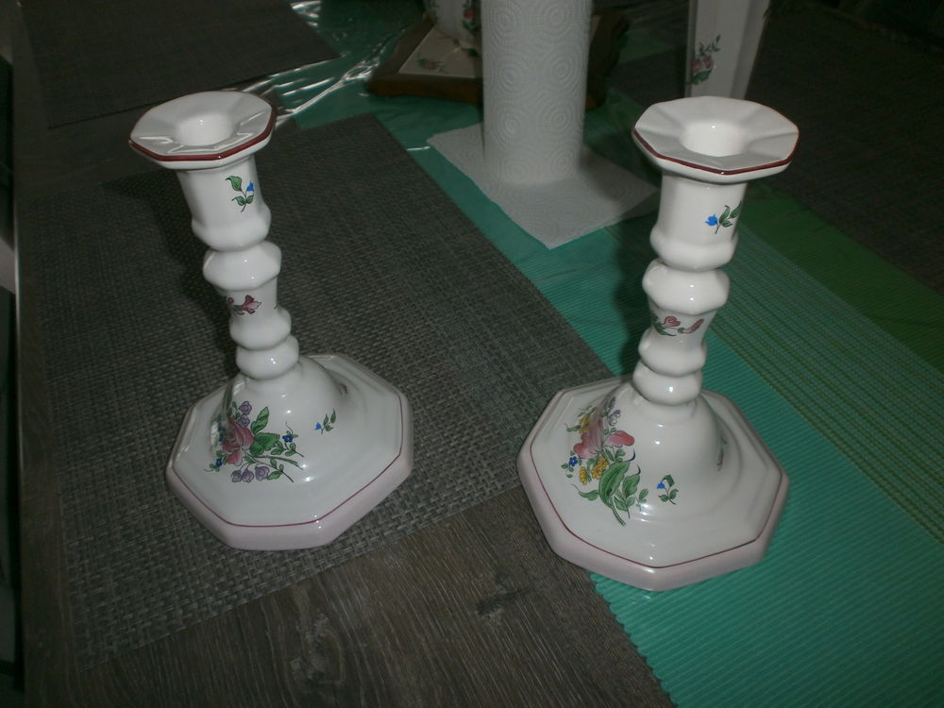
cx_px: 472
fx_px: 736
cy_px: 354
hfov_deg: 65.3
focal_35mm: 27
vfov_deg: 51.4
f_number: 2.9
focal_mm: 4.8
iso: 100
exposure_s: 1/30
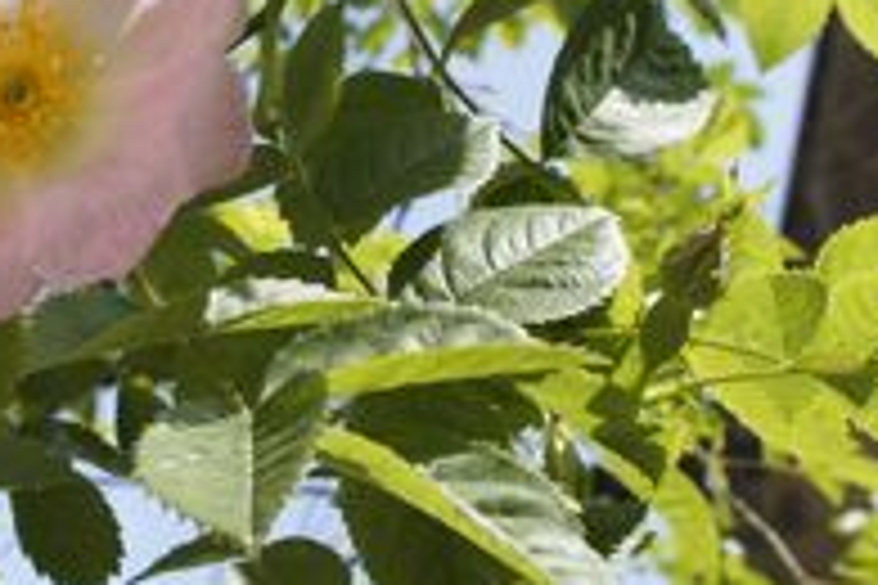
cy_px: 191
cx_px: 9
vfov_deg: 14.2
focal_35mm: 96
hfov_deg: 20.6
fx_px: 2341
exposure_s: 1/80
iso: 100
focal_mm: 26
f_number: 13
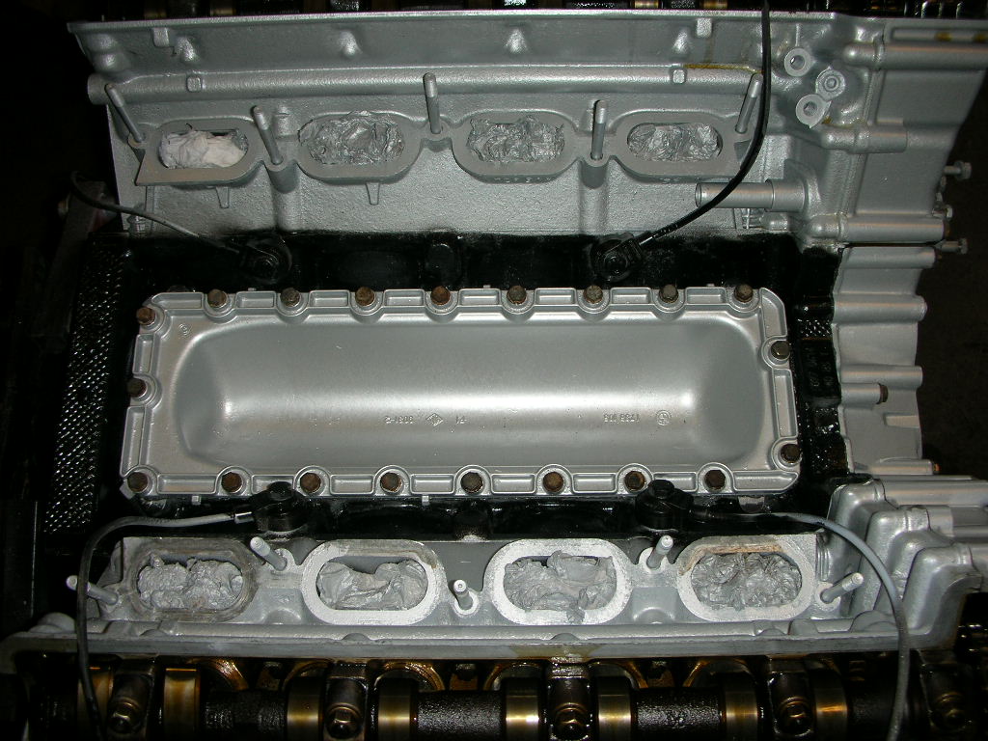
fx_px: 999
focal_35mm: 35
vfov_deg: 40.7
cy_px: 370
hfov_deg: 52.6
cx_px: 494
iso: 50
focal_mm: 5.8
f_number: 3
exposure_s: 1/60.1
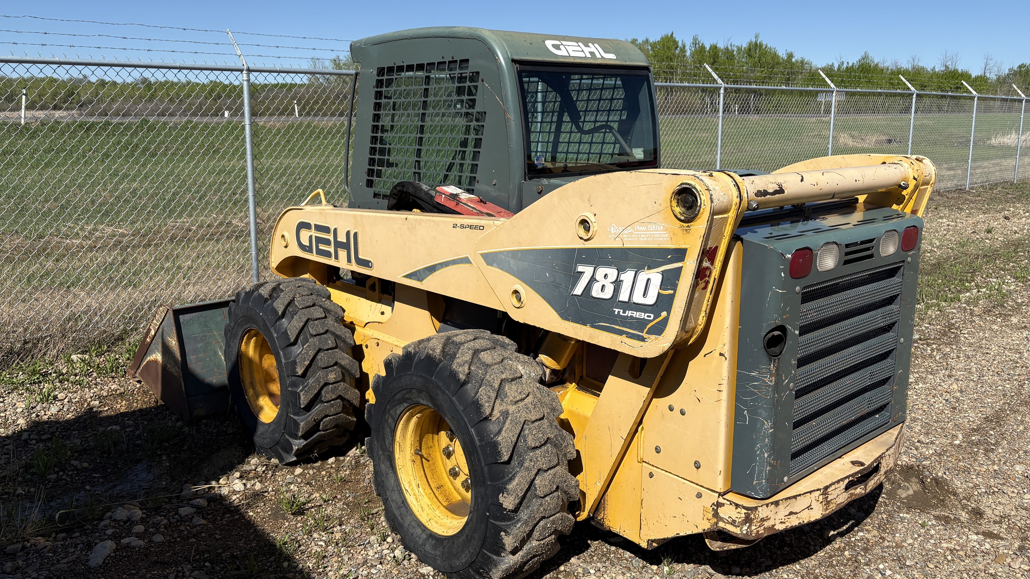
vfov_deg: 40.1
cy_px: 242
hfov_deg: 66.1
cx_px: 512
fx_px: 792
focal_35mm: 29
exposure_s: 1/4950
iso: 50
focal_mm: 5.96
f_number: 1.6
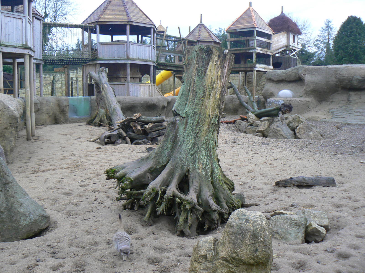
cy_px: 136
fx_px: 380
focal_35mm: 36
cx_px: 182
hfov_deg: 51.4
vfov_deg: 39.7
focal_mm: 6
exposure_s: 1/30
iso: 80
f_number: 2.8
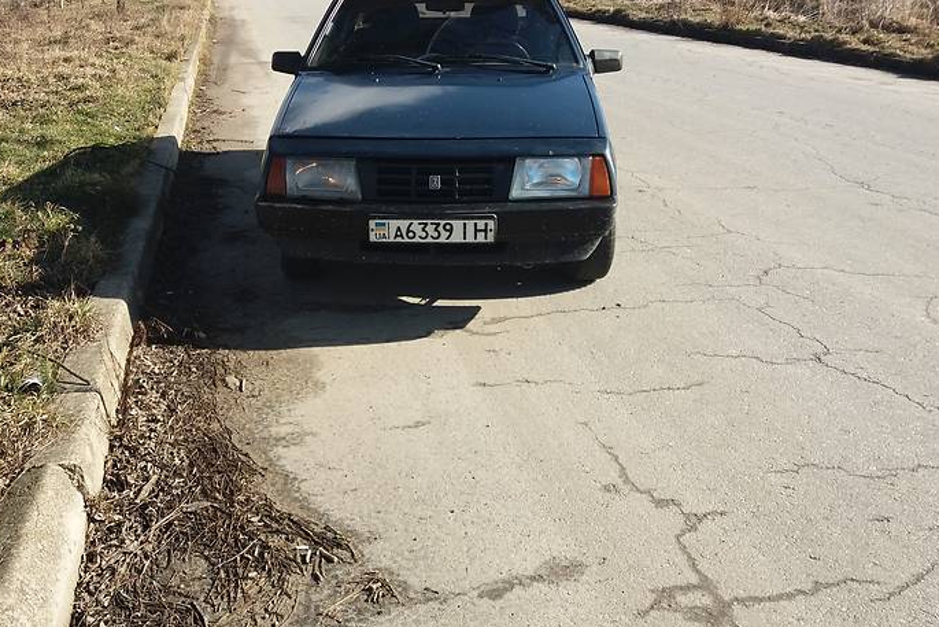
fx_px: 887
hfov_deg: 55.5
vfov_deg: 38.6
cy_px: 233
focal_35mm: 34
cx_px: 398
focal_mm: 3.7
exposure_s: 1/997
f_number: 1.9
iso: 64
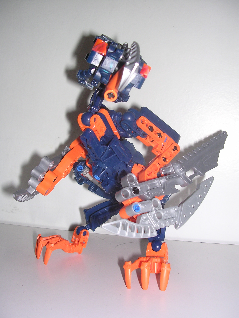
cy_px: 159
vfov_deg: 49.0
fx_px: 350
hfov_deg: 37.7
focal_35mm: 38
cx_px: 120
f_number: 2.8
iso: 100
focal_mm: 5.8
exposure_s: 1/60.1
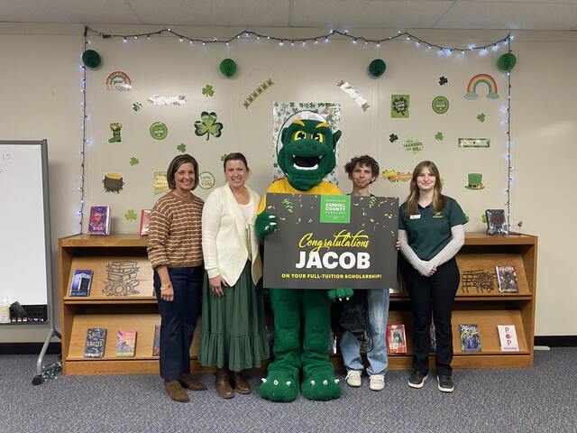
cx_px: 288
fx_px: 433
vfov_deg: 53.1
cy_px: 216
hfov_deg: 67.3
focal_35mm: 26
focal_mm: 4.25
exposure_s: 1/60
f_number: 1.8
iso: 125
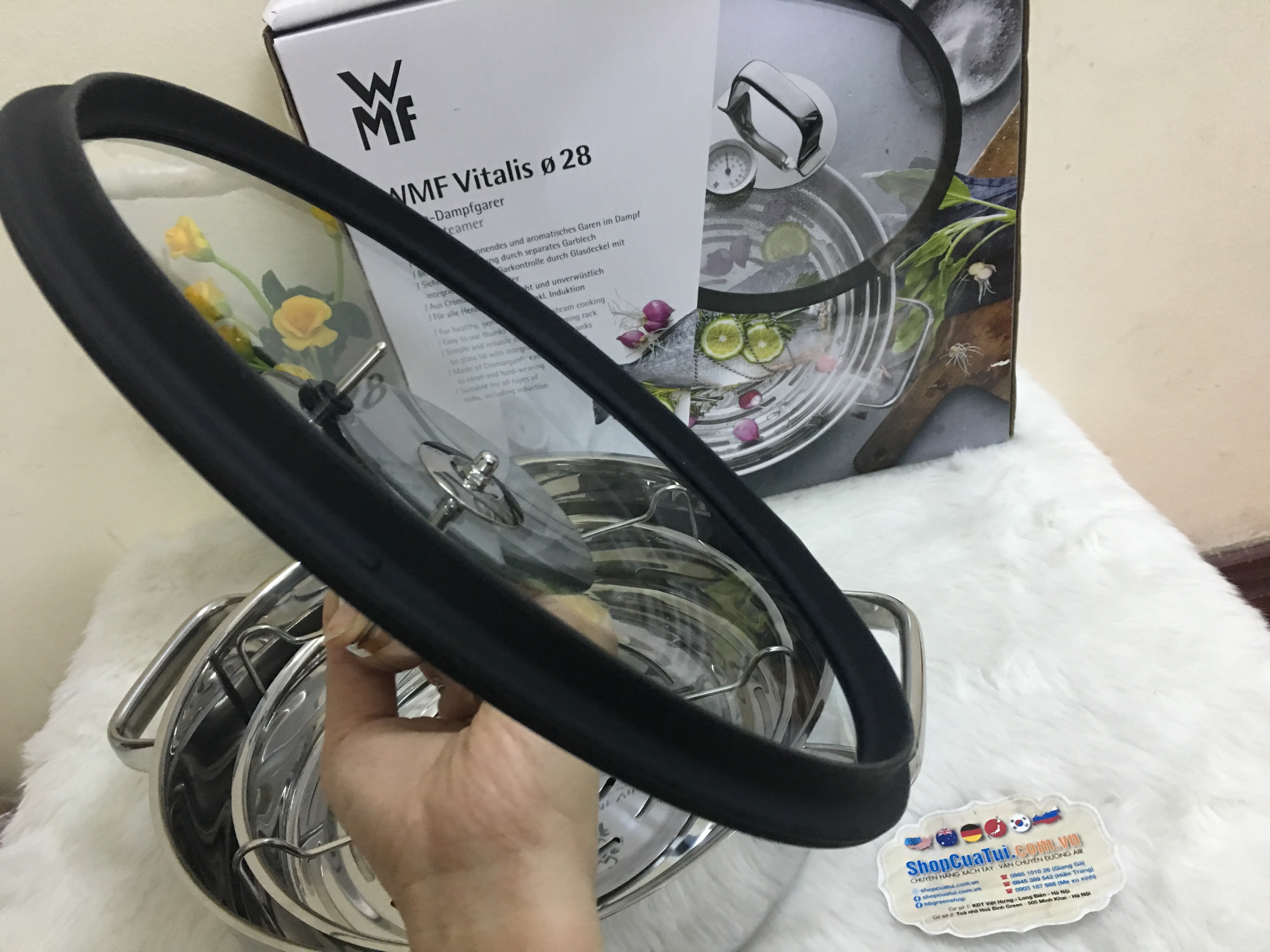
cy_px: 476
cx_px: 635
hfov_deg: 61.7
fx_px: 1064
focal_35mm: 29
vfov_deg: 48.2
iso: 100
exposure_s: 1/10
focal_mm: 4.15
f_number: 2.2
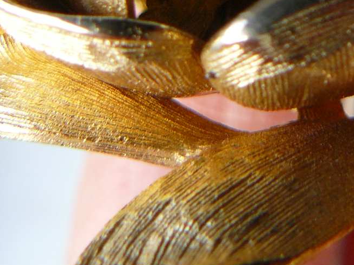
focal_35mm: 113
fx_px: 1156
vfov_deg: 12.4
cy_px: -144
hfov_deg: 17.3
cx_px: 269
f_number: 2.8
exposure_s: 1/80
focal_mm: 6
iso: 100
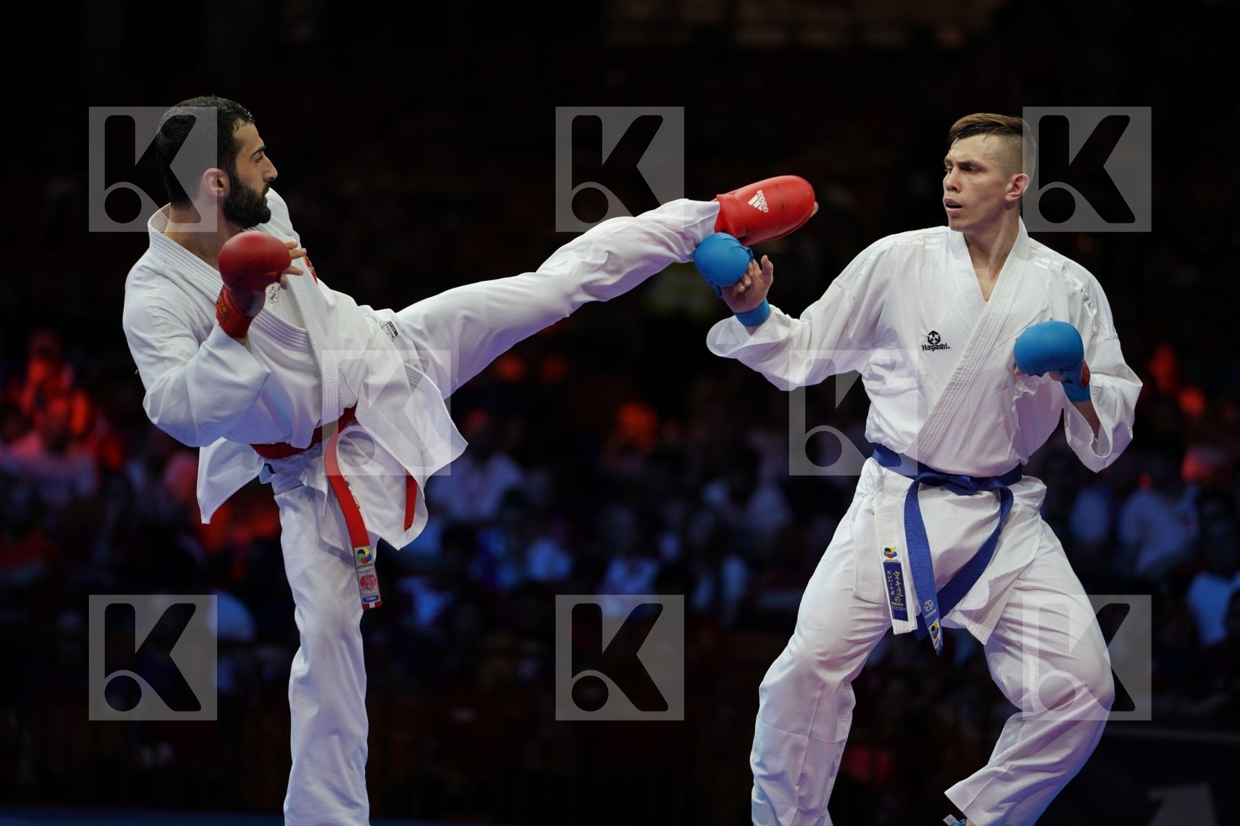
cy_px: 413
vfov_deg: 6.9
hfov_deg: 10.3
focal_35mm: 200
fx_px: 6888
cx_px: 620
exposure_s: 1/1000
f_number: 2.8
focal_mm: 200
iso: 640
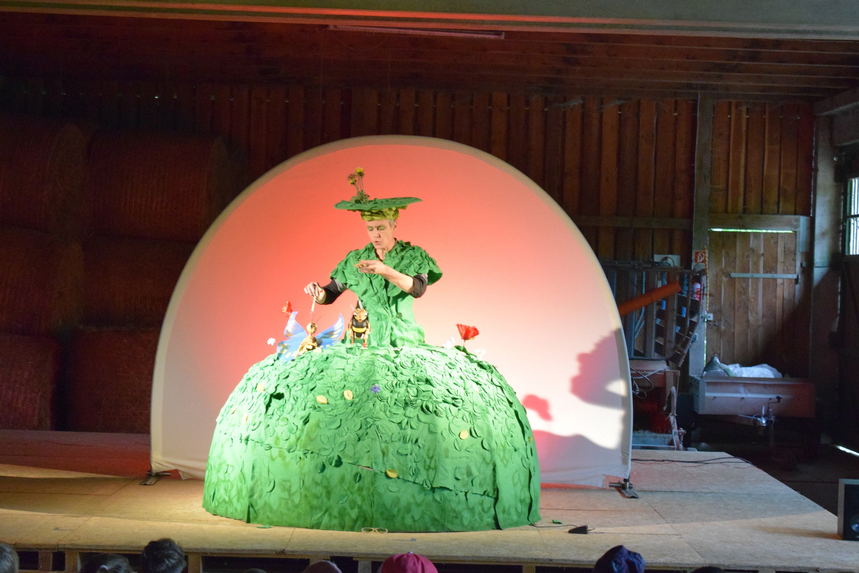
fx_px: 1968
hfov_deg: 24.6
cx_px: 430
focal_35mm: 82
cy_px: 286
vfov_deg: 16.6
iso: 5600
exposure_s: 1/60
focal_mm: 55
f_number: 5.6
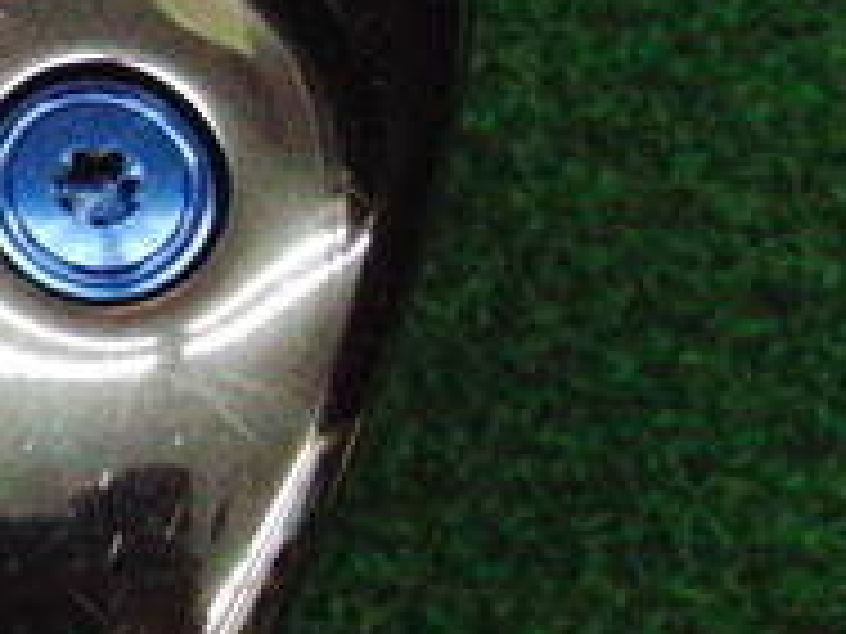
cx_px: -364
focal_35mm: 126
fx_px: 3079
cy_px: 229
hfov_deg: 14.7
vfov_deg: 11.8
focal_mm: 6.42
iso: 3200
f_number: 3.6
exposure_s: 1/400
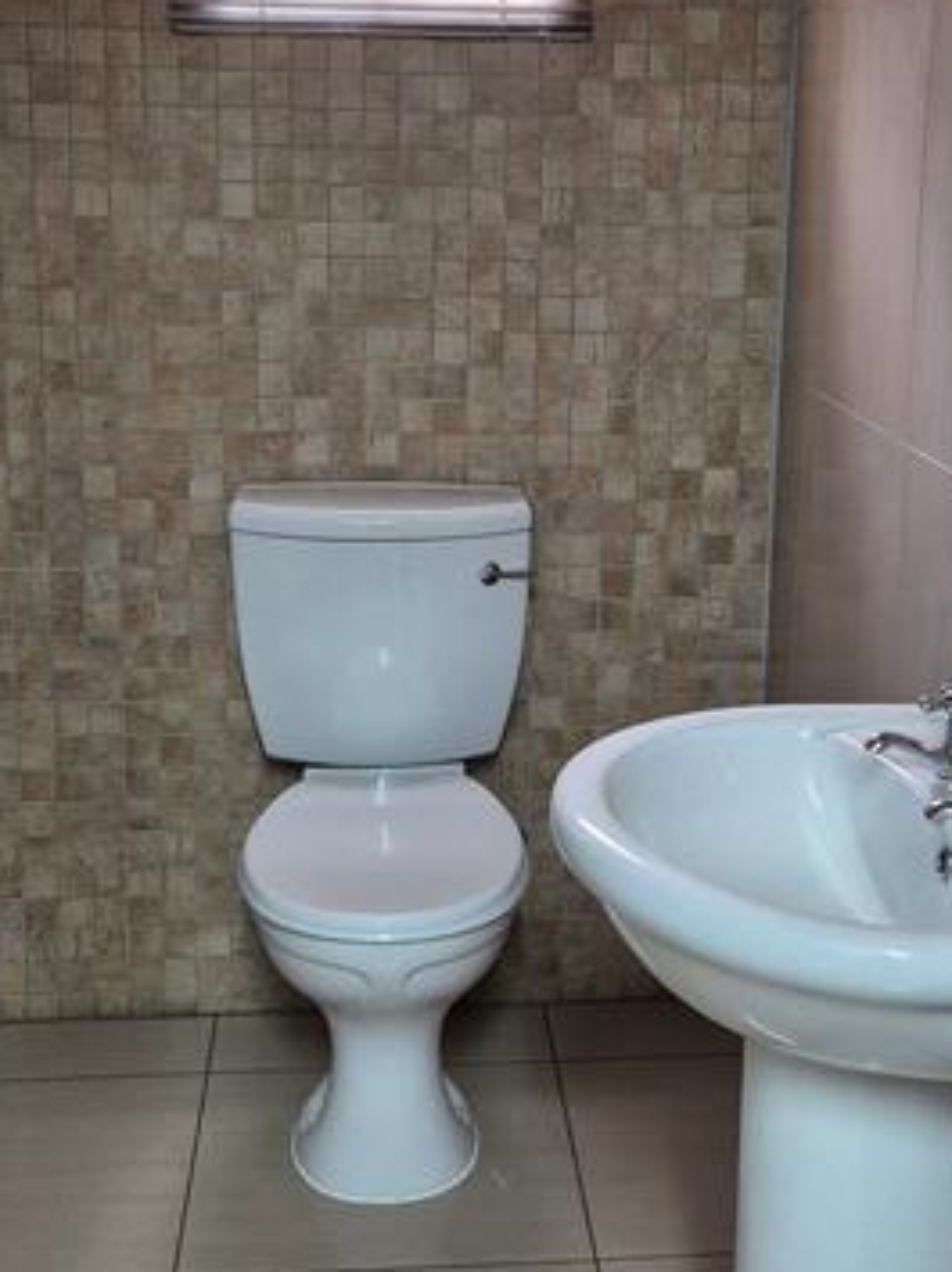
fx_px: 1909
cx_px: 524
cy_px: 532
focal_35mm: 52
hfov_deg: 28.0
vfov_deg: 36.8
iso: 400
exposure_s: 1/100
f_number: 1.8
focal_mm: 5.4
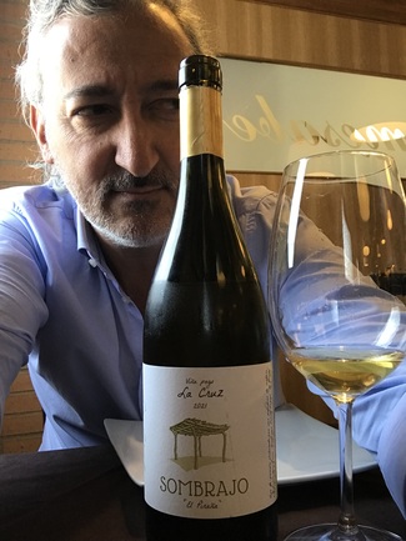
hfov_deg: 44.2
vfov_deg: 56.8
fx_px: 500
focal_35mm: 32
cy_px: 270
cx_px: 203
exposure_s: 1/33
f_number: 2.2
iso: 125
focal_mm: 2.87
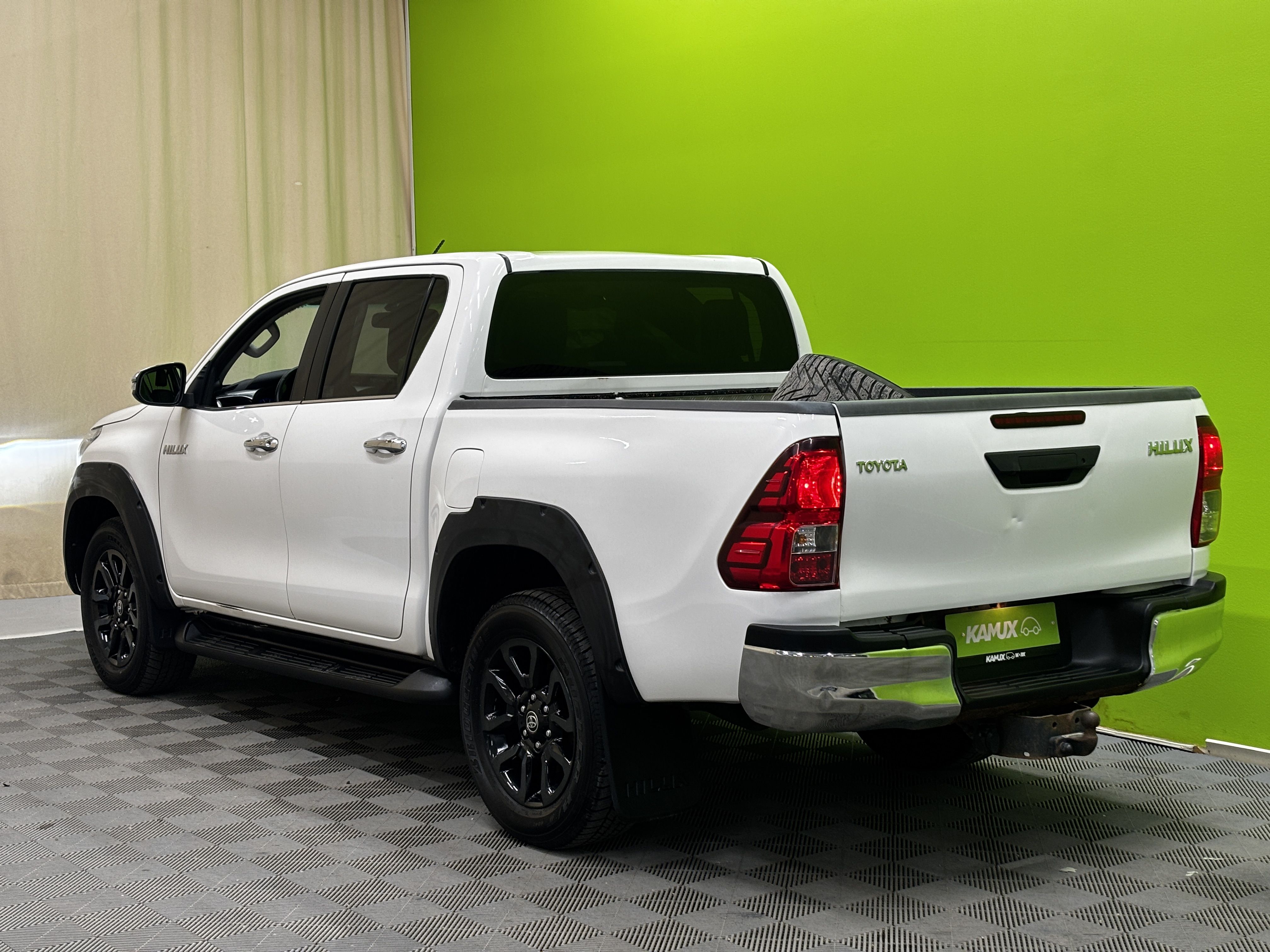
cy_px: 476
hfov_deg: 36.8
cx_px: 635
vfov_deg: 28.0
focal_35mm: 52
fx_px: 1908
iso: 32
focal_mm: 5.96
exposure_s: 1/50
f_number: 1.6
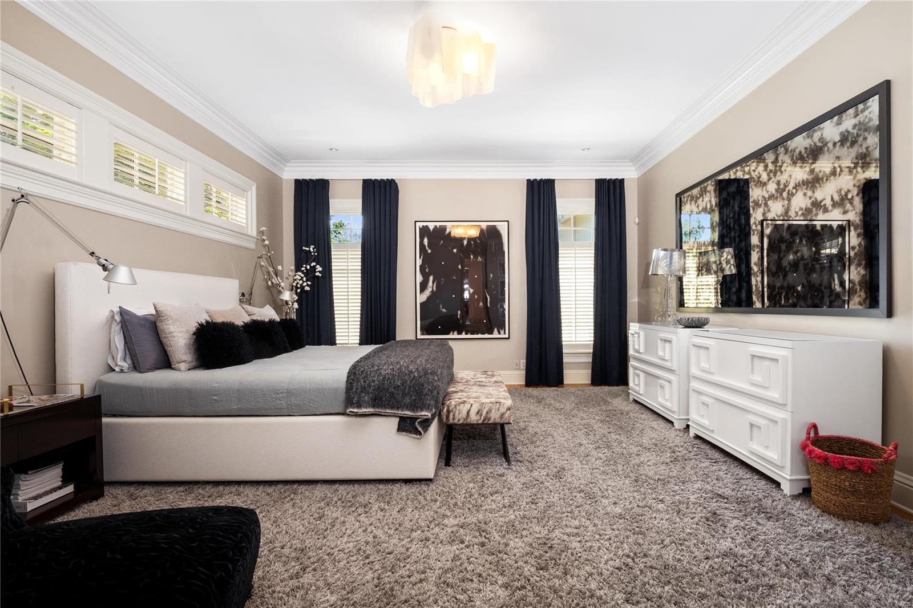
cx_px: 456
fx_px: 406
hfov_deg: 96.7
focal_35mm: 16
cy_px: 304
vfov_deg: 73.7
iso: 400
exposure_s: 1/2
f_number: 10
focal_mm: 8
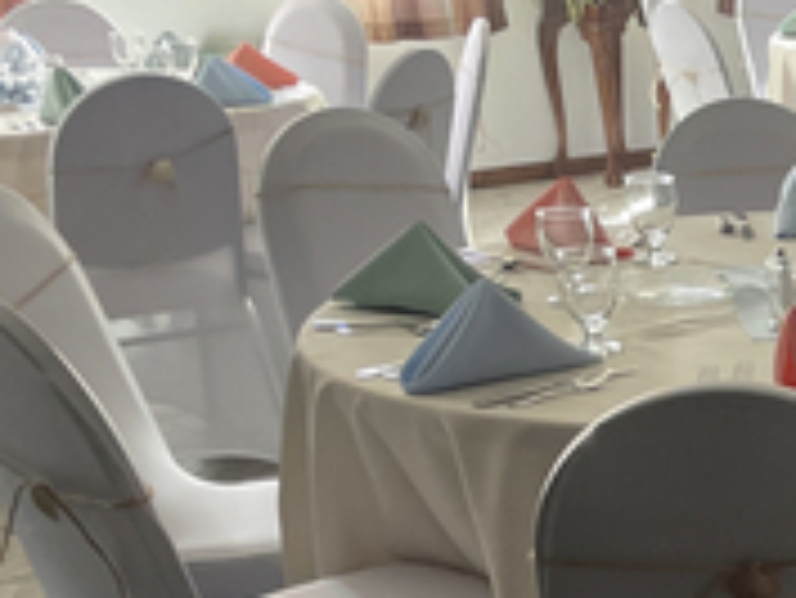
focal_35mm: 88
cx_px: 1187
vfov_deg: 16.6
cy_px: 549
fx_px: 2025
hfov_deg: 19.4
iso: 250
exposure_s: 1/60
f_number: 1.6
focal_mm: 4.2
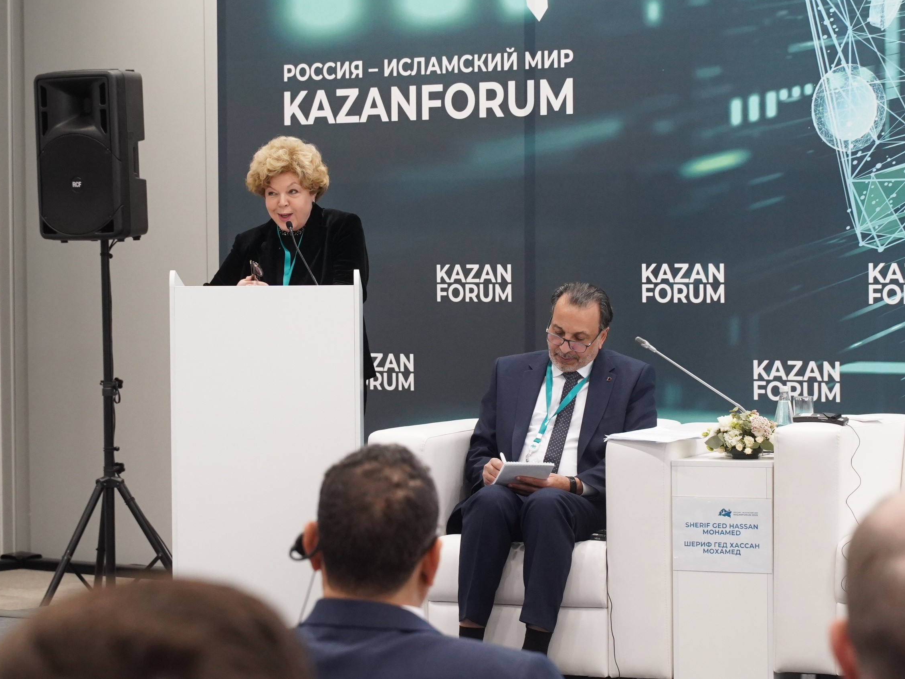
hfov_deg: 16.2
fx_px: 3189
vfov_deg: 12.1
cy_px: 338
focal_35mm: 122
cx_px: 433
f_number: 6.3
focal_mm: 75
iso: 3200
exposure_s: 1/125
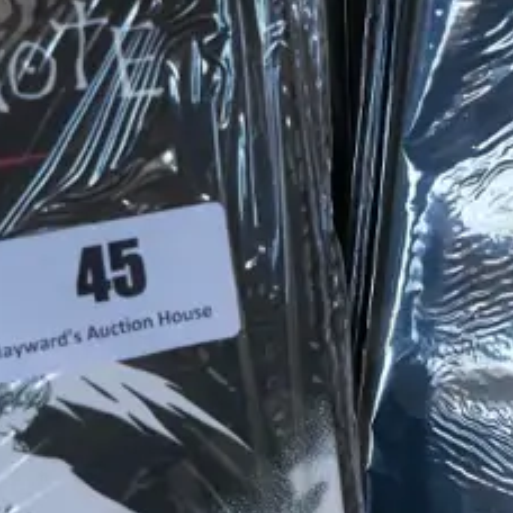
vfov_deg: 10.0
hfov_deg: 10.0
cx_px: 344
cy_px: 410
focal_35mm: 175
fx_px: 2934
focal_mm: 22
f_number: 4.2
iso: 1250
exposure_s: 1/60
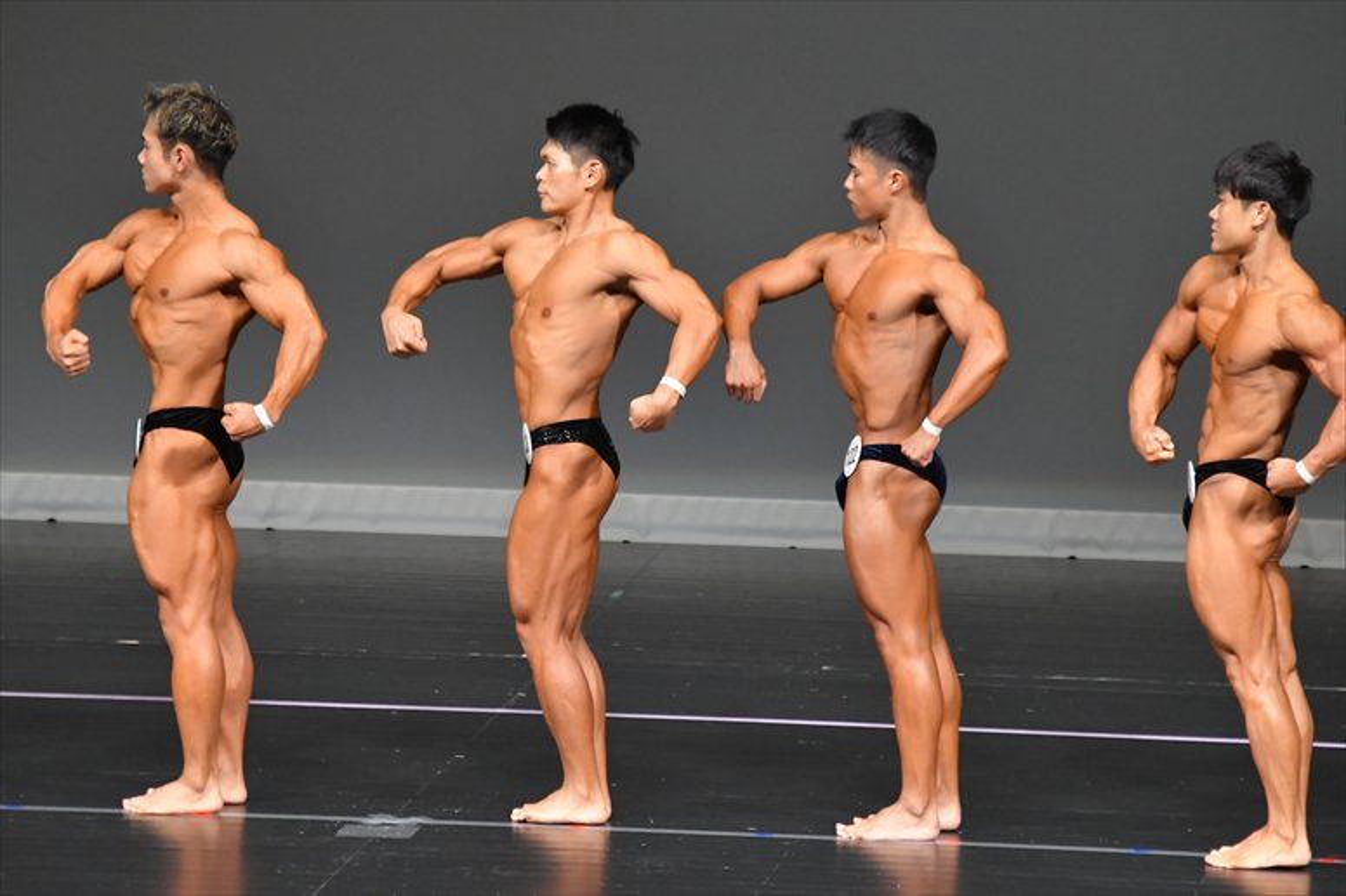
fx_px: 11772
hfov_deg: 6.5
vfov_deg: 4.4
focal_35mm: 315
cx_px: 673
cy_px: 448
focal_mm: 210
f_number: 5.6
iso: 5000
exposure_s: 1/400
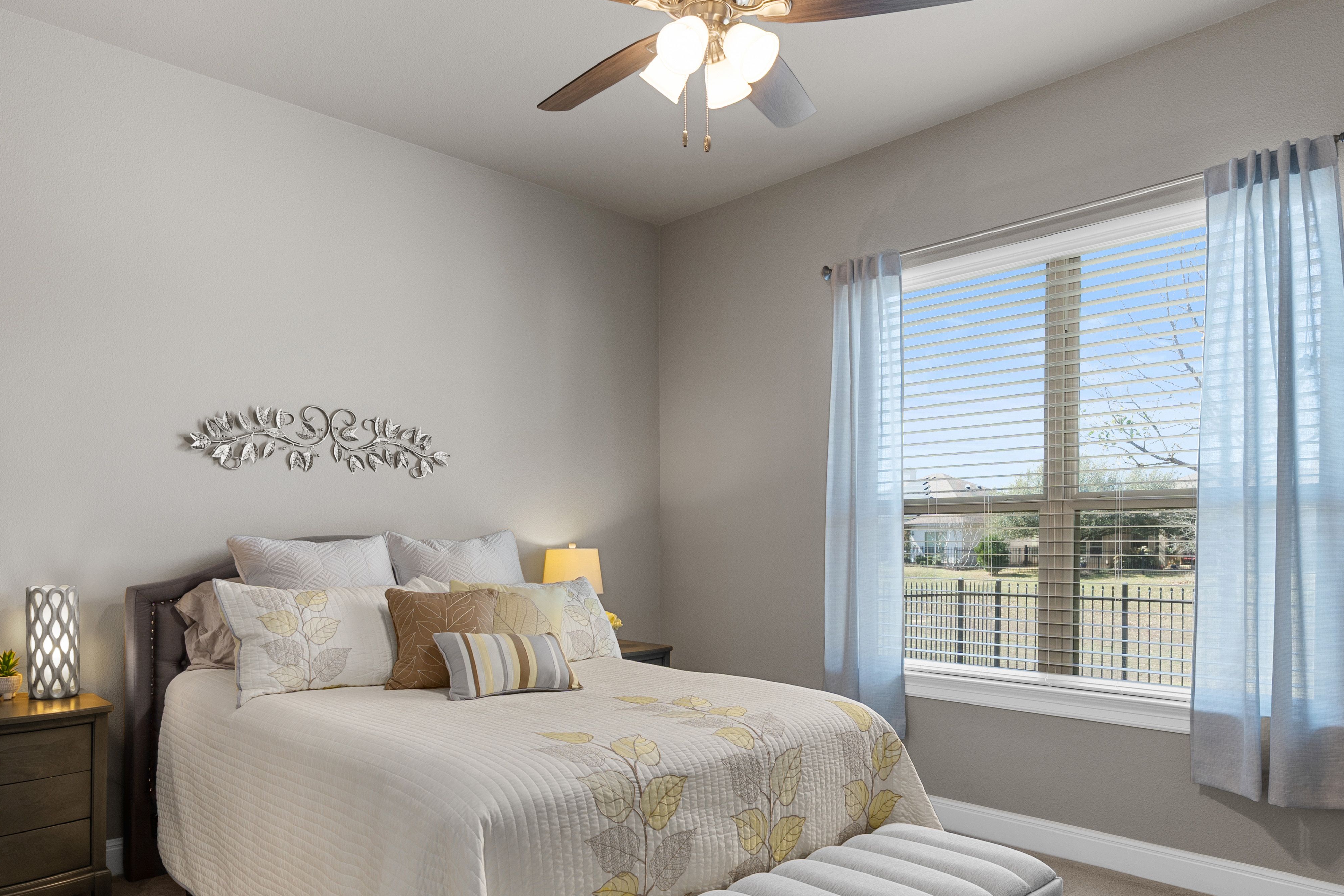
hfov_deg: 73.6
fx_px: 896
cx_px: 613
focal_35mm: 24
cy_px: 552
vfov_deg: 52.6
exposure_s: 1/4
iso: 320
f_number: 7.1
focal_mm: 16
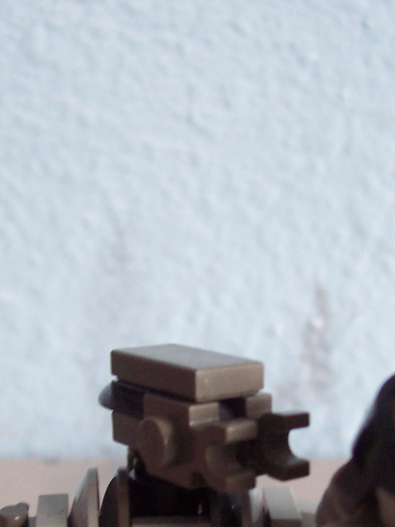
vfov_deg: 27.9
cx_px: 203
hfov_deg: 21.9
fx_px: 1019
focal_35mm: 67
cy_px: 468
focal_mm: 5.6
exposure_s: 1/15
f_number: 2.8
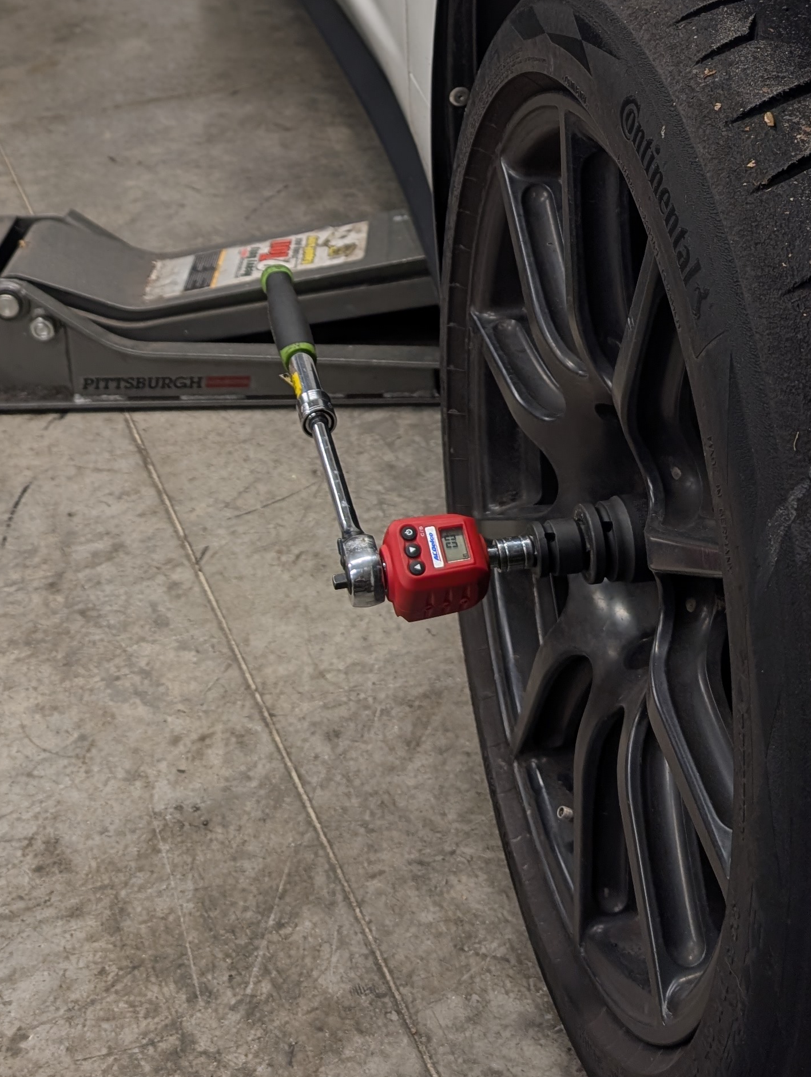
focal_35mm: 52
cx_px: 352
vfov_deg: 35.2
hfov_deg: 28.1
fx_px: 1620
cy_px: 165
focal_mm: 6.9
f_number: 1.68
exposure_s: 1/120
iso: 21
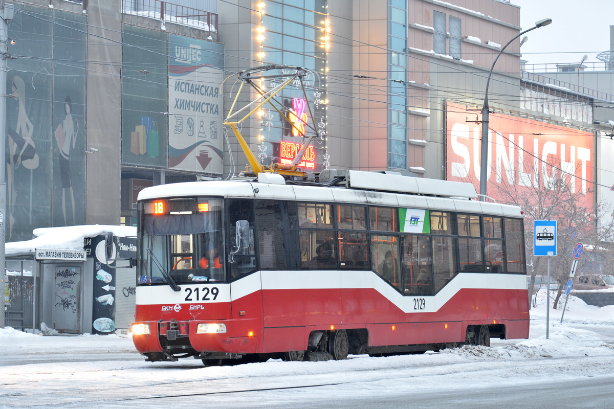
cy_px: 204
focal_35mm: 120
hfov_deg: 17.1
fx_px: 2047
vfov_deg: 11.4
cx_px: 307
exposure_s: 1/1.3
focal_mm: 80
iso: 100
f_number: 8
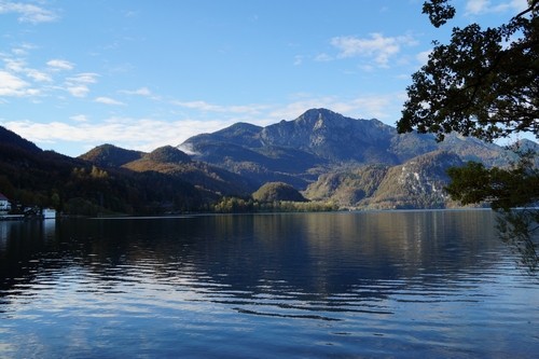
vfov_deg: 39.9
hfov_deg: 57.2
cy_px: 180
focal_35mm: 33
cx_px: 270
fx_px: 494
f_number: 9
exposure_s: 1/125
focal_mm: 22
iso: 100
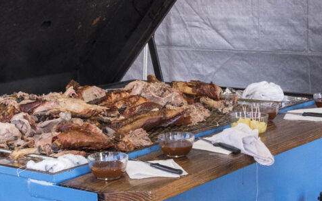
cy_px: 111
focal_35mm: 83
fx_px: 728
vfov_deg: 15.7
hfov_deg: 24.9
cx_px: 139
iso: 3200
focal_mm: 37
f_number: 8
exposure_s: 1/30
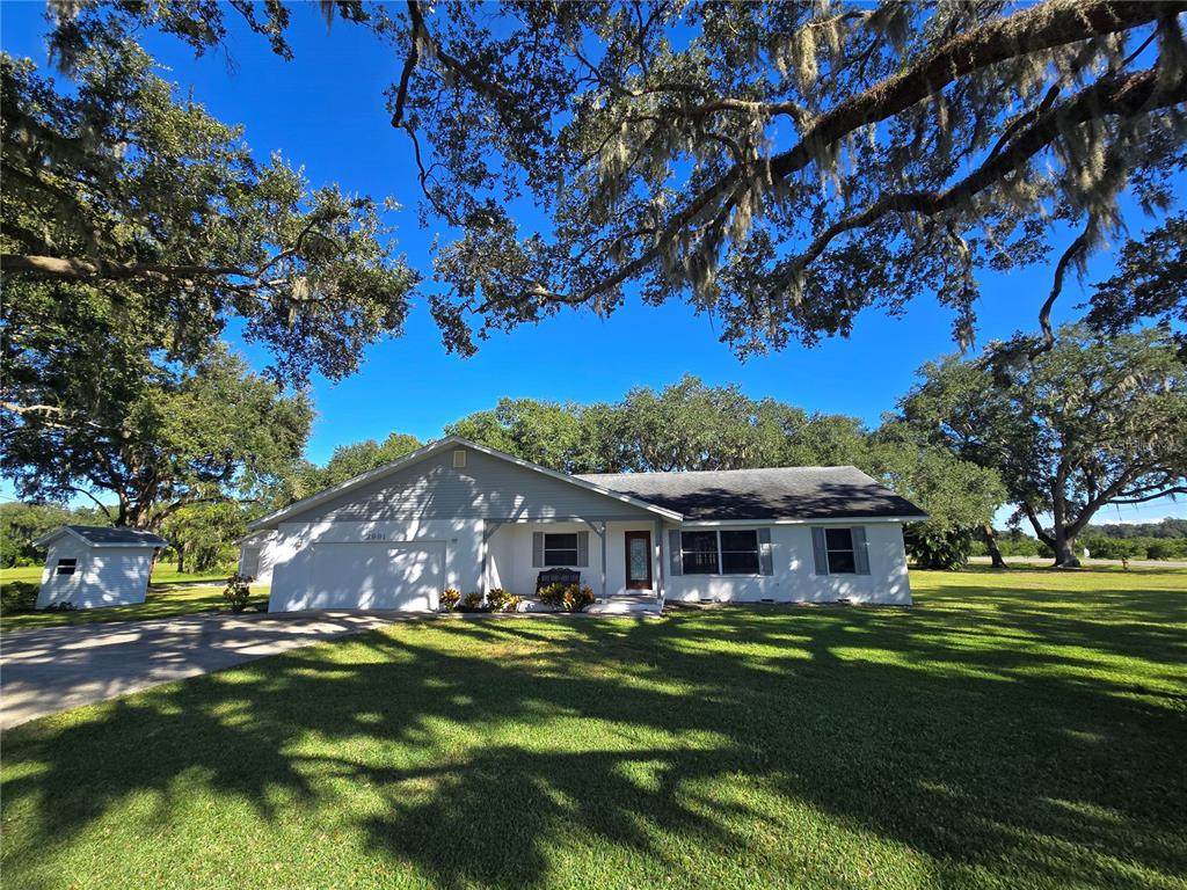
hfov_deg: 106.2
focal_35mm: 13
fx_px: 446
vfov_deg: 89.9
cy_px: 445
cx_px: 594
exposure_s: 1/919
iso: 50
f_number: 2.2
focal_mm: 2.2
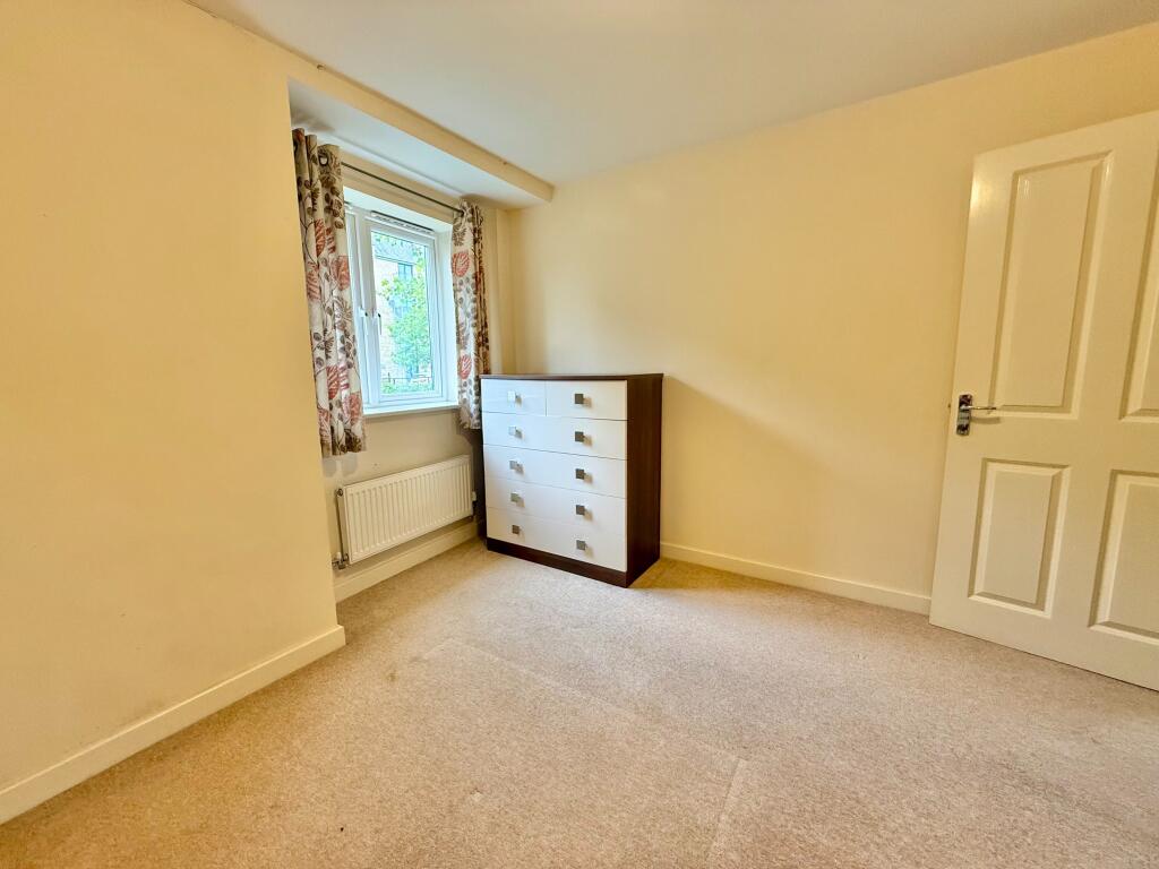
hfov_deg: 102.1
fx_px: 469
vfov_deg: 85.7
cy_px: 434
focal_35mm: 14
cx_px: 580
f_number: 2.2
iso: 250
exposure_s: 1/100
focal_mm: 2.22
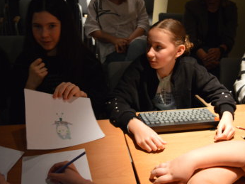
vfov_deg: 35.9
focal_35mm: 40
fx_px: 283
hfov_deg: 46.8
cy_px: 91
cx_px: 124
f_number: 4
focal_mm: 24
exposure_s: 1/60
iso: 2800
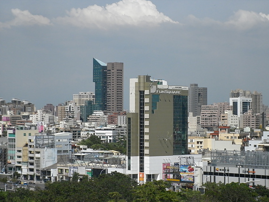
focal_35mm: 118
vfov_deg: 12.6
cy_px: 104
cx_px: 140
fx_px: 917
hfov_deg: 16.7
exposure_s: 1/320
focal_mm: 20
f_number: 6.2
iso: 200
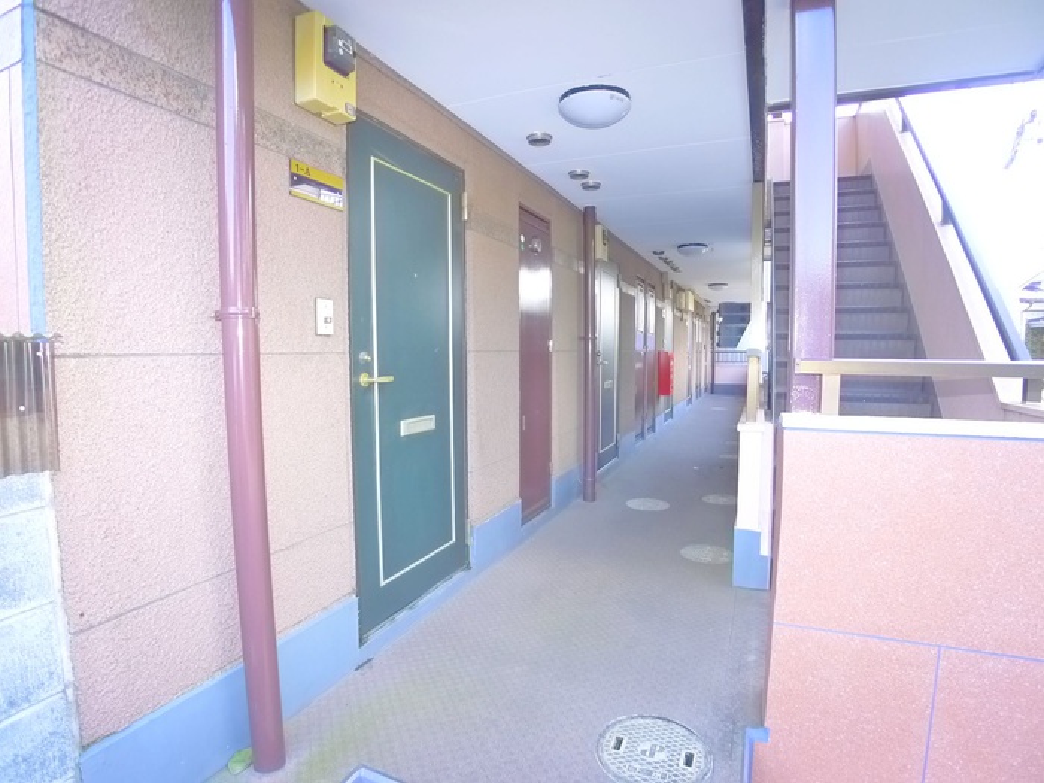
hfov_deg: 71.6
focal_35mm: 24
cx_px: 522
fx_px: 724
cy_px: 392
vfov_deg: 56.8
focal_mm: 5.1
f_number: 2
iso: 400
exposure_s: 1/80
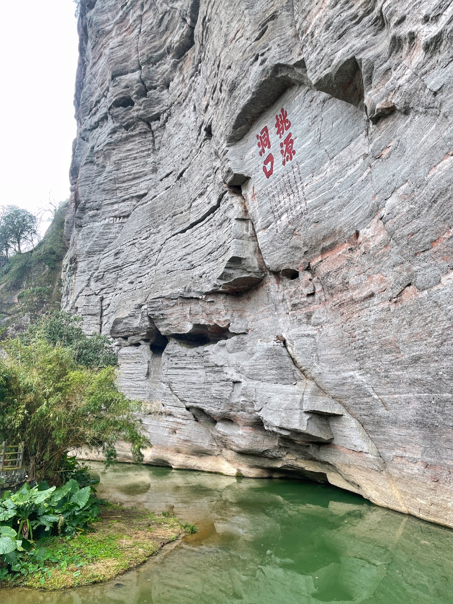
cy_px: 302
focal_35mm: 26
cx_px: 226
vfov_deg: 67.3
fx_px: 454
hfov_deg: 53.1
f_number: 1.6
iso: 32
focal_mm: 4.2
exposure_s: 1/121
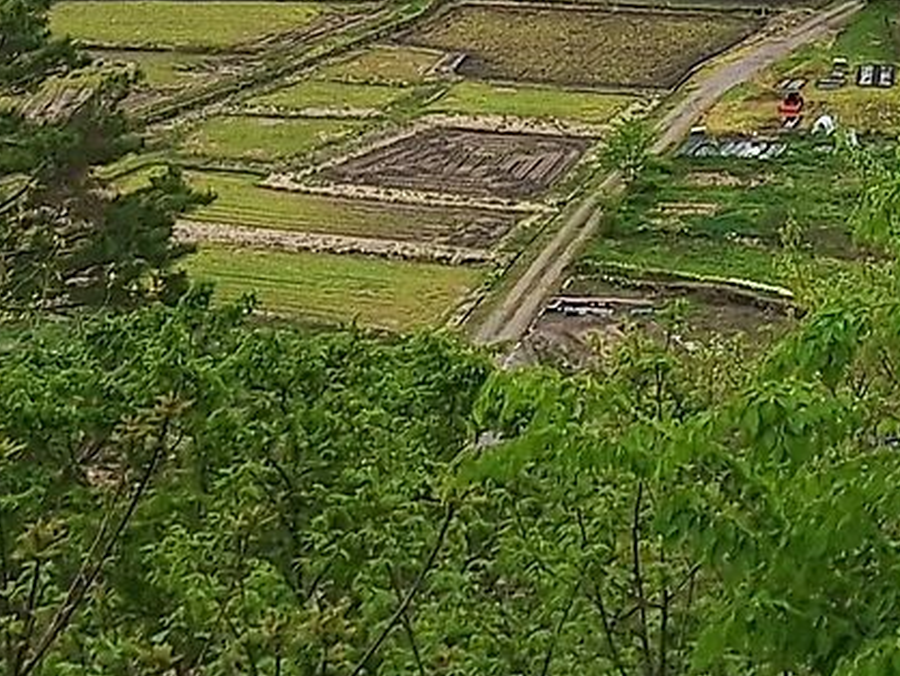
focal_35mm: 132
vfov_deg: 10.3
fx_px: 3434
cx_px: 551
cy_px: -736
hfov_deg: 14.9
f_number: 1.8
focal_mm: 5.54
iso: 40
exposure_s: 1/4049
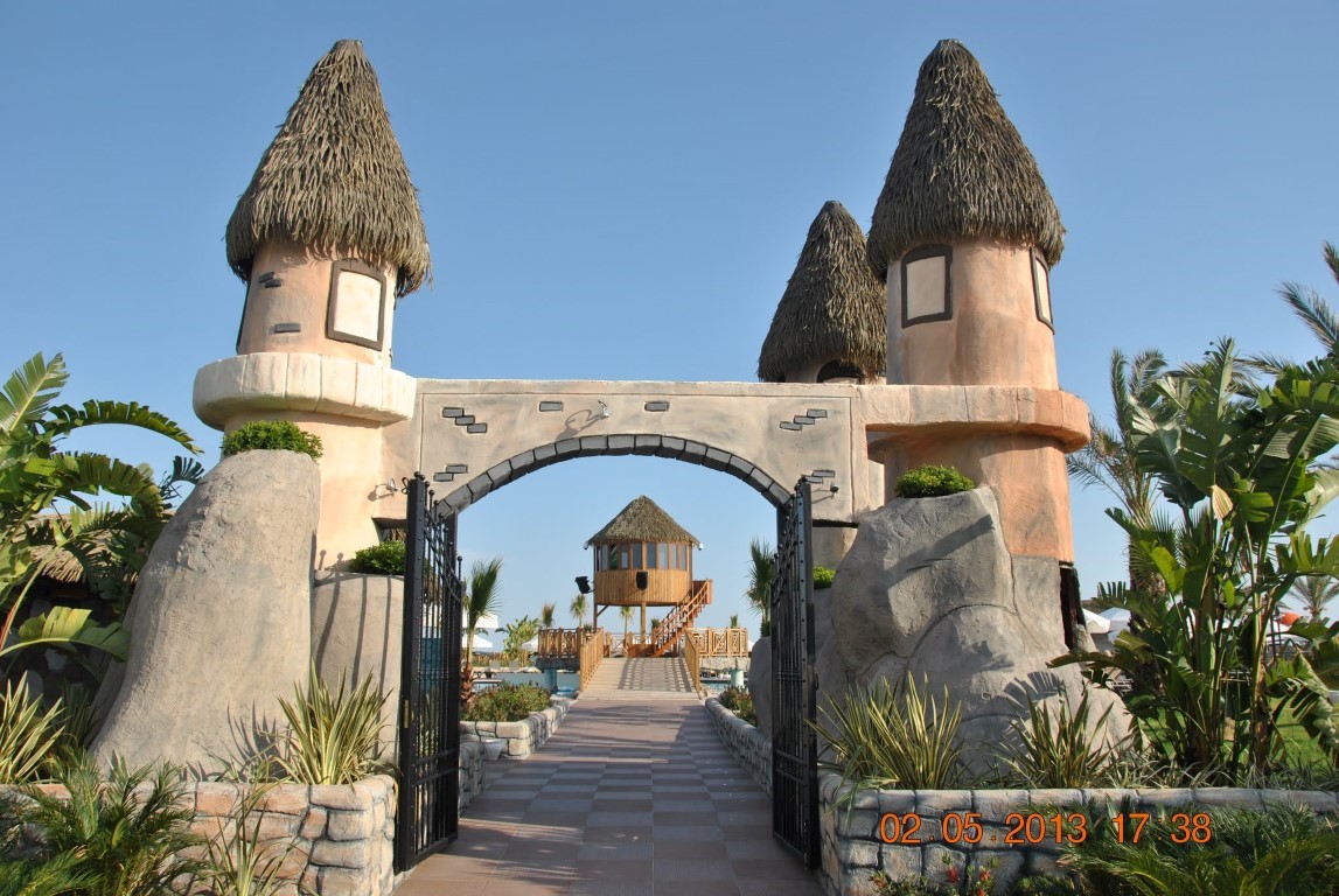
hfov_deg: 67.3
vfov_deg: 48.1
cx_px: 670
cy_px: 448
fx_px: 1006
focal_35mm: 27
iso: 100
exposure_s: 1/250
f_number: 8
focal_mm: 18
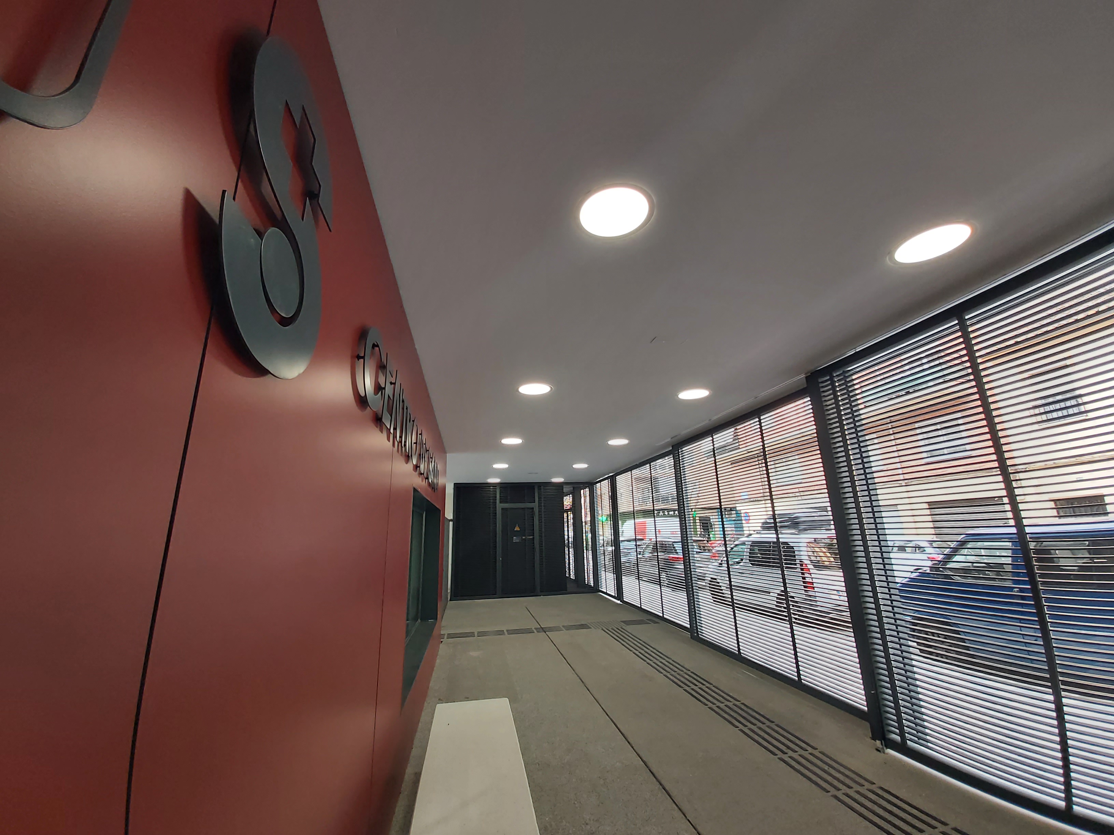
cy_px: 418
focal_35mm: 12
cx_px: 557
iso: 80
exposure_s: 1/60
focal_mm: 1.42
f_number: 2.2
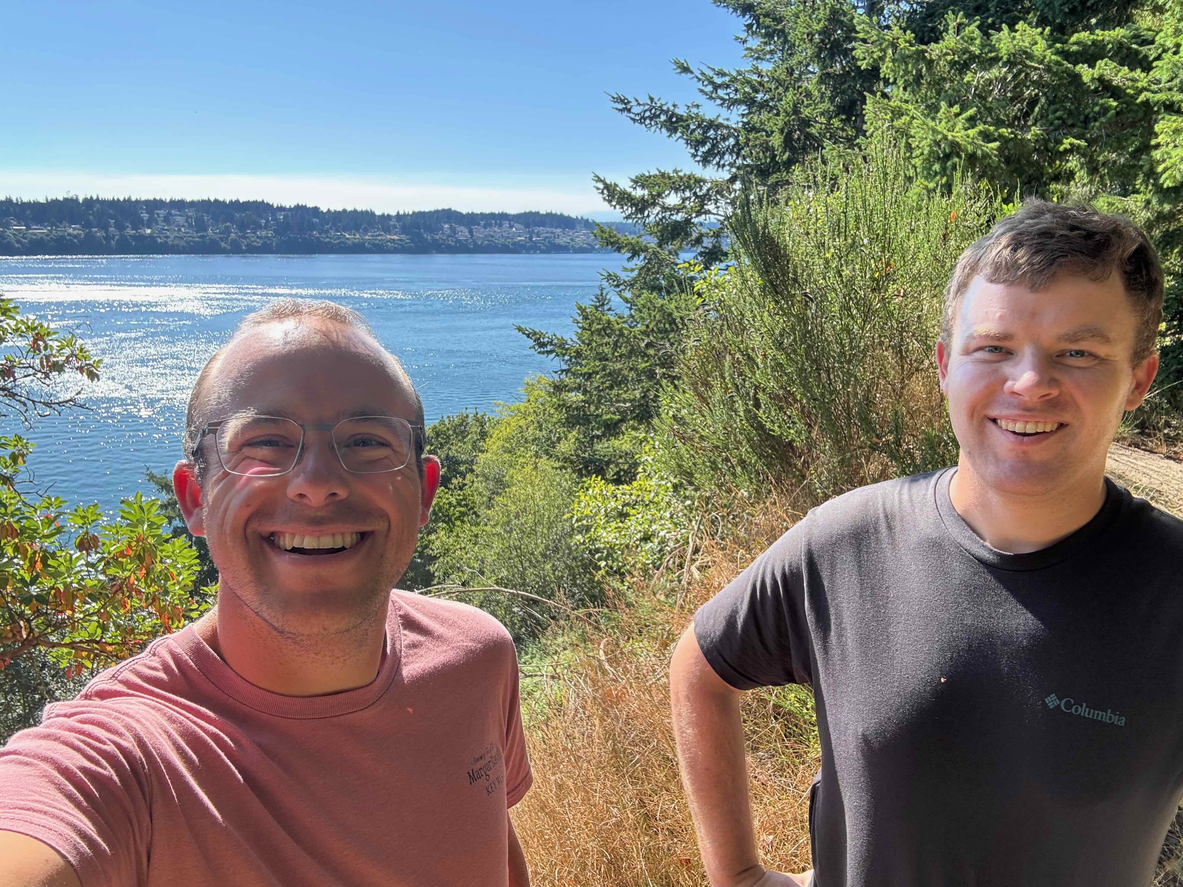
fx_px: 786
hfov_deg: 73.9
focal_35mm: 23
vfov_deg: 58.9
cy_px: 444
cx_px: 592
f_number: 1.9
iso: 25
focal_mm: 2.69
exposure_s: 1/228
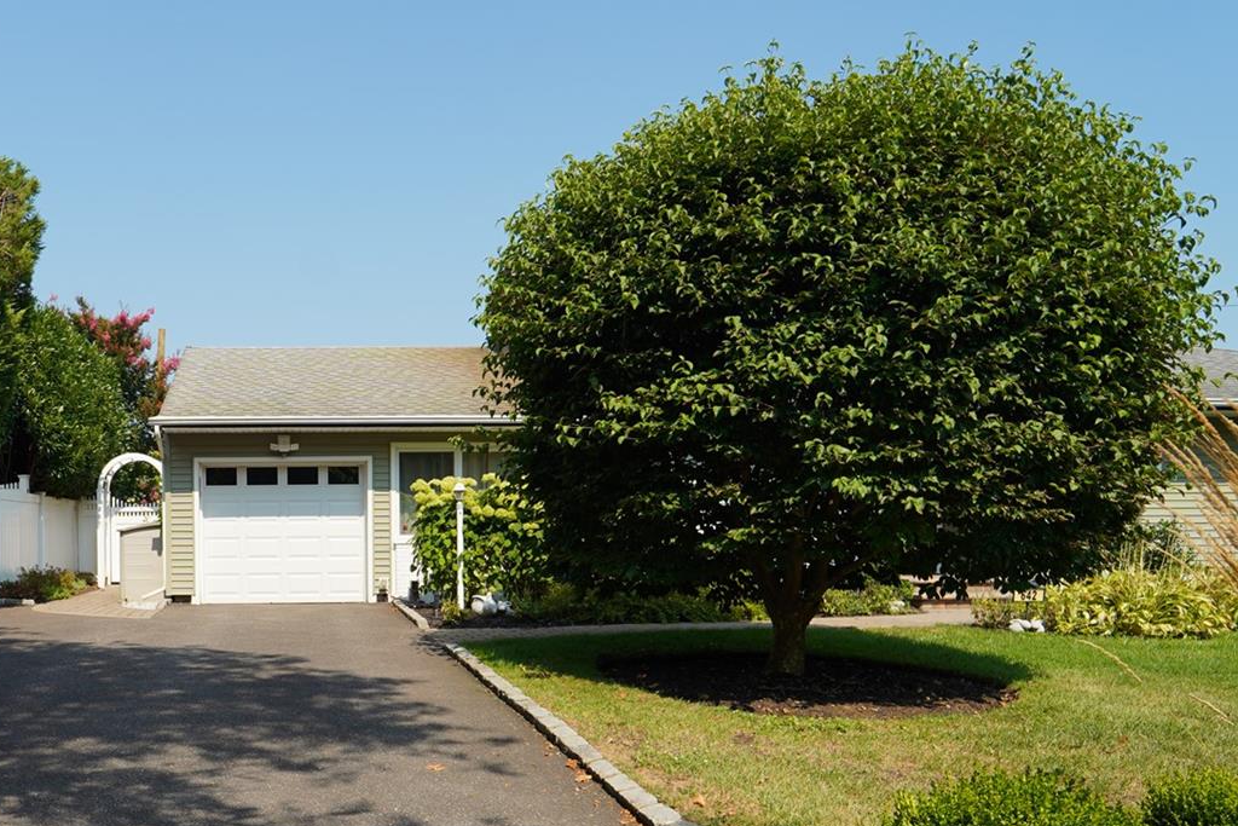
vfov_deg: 45.5
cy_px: 574
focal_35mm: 28
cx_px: 311
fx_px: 963
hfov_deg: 61.8
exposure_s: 1/500
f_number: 5.6
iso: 100
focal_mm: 14
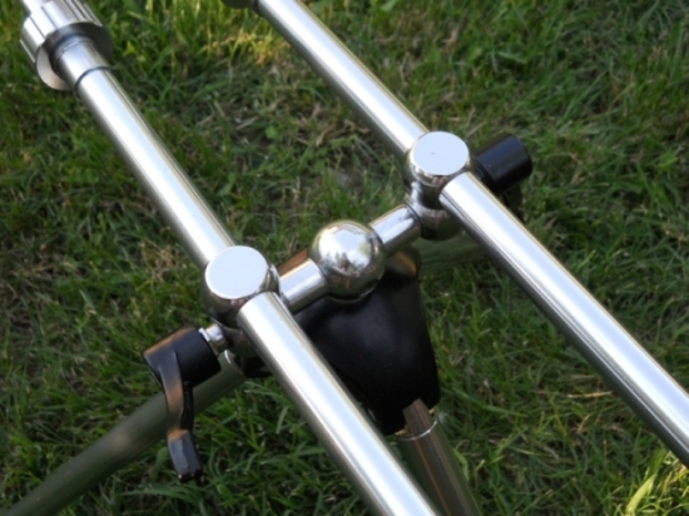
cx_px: 344
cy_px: 258
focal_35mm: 48
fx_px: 955
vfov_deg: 30.2
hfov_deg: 39.7
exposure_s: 1/125
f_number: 3.3
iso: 80
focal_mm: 7.88
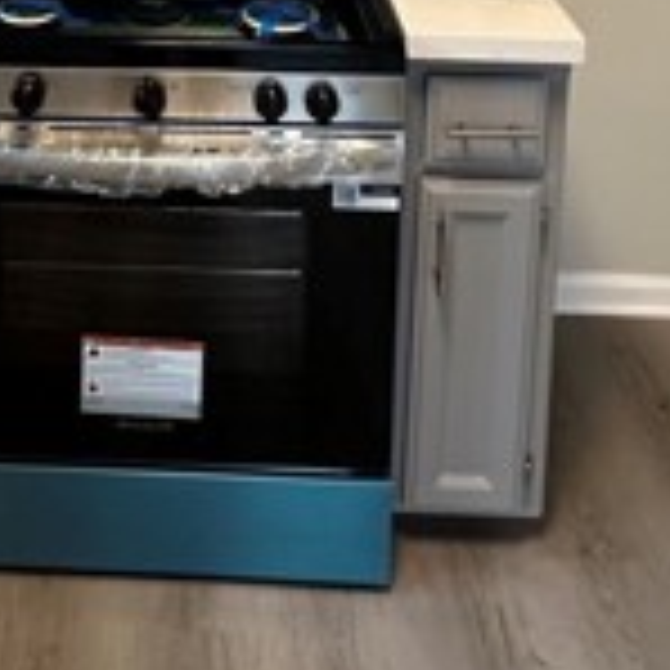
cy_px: -315
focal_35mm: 53
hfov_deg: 31.5
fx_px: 1161
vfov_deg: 25.1
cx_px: 144
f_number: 2.2
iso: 250
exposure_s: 1/60
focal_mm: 2.22
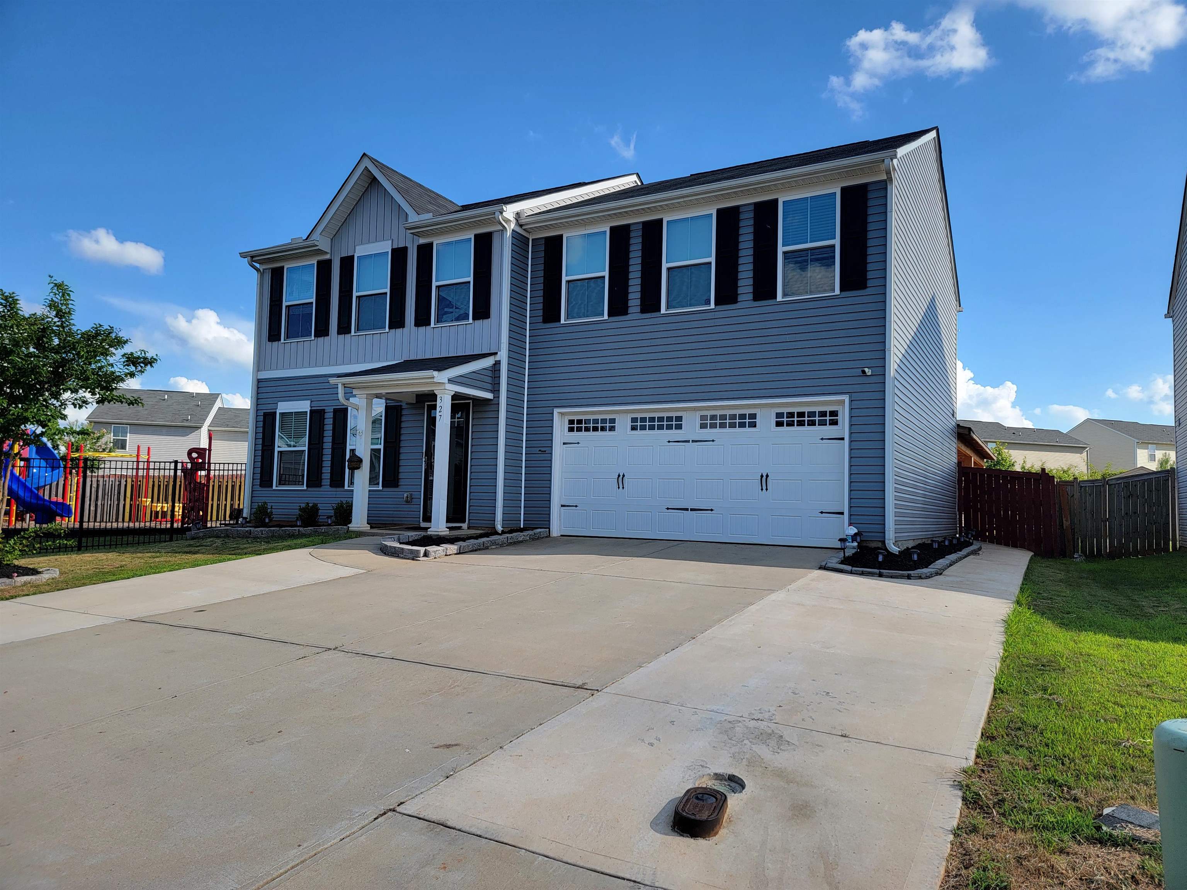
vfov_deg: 56.8
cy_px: 445
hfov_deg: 71.6
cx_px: 594
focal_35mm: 24
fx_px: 823
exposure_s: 1/621
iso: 16
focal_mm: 6.7
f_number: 1.8
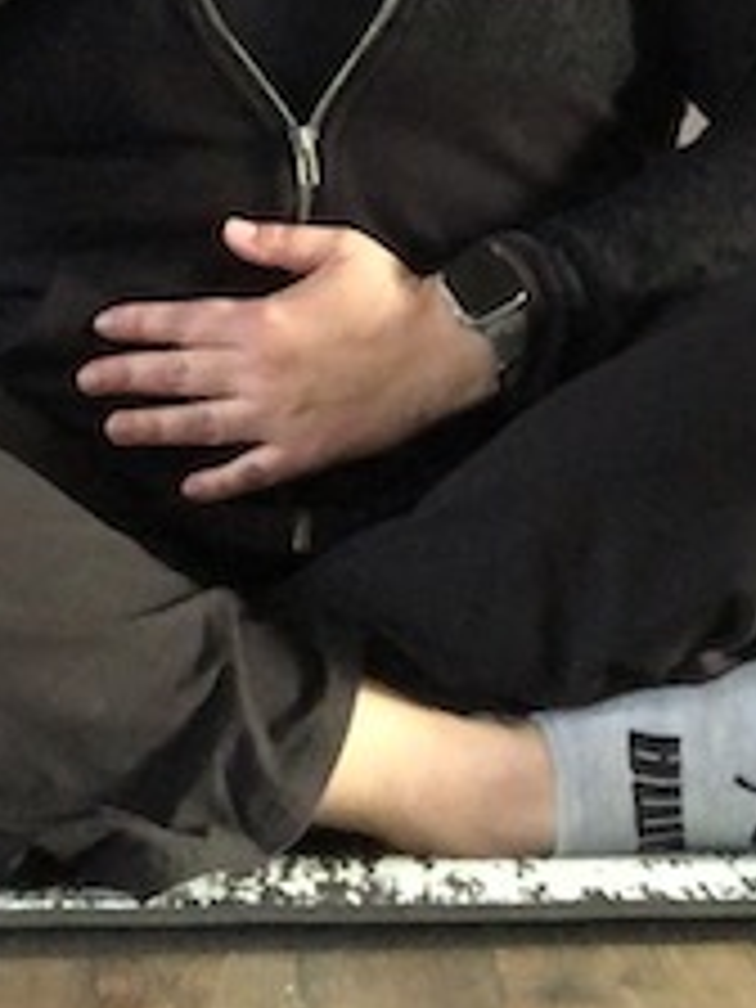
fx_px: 2766
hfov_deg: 15.6
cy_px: 36
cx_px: 320
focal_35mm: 95
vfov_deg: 20.1
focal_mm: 2.87
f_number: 2.2
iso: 250
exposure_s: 1/40
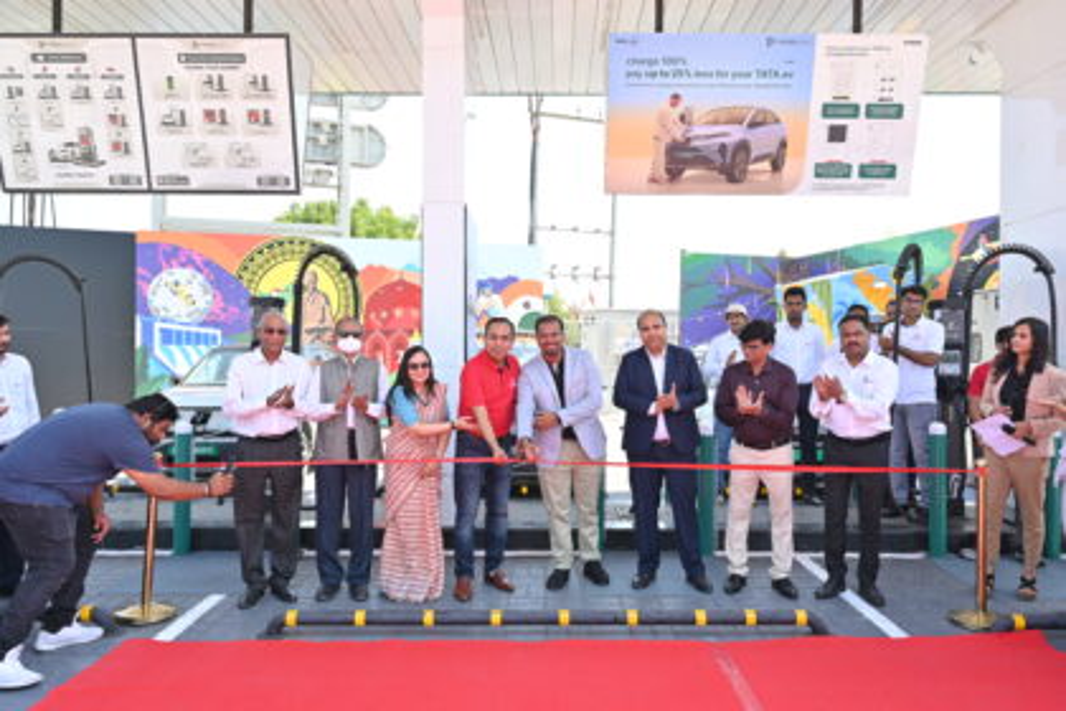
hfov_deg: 67.4
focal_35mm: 27
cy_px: 356
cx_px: 533
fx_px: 799
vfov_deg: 47.9
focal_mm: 27
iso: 160
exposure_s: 1/200
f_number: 5
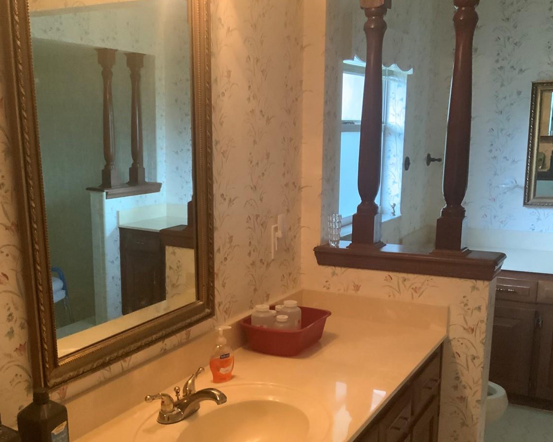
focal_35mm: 40
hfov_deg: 45.6
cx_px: 229
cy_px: 289
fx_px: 655
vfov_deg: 37.0
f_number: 1.8
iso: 320
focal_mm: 3
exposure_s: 1/40
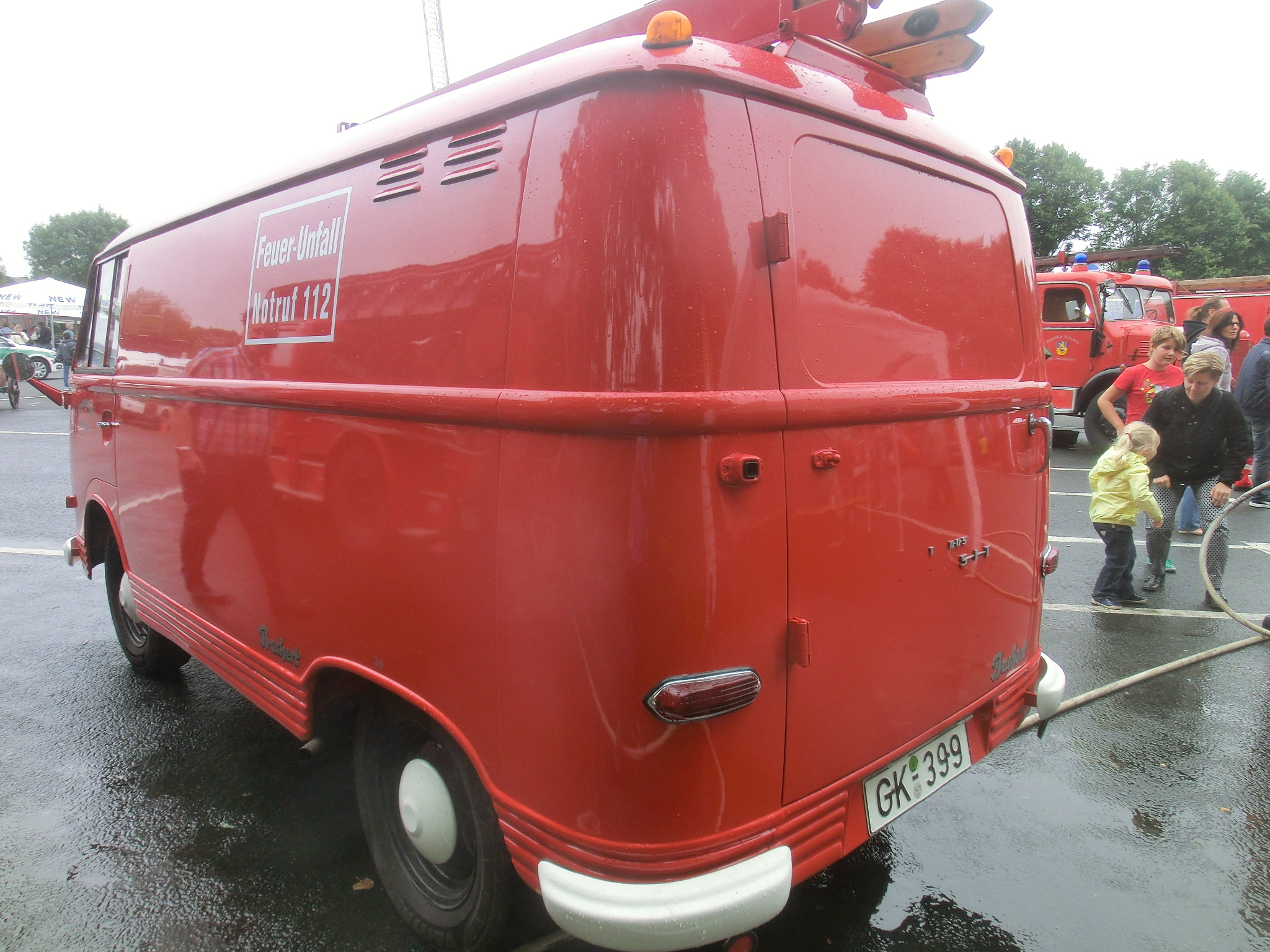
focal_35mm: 24
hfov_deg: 71.6
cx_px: 635
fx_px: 881
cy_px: 476
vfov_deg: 56.8
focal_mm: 4.24
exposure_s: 1/320
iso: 100
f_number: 3
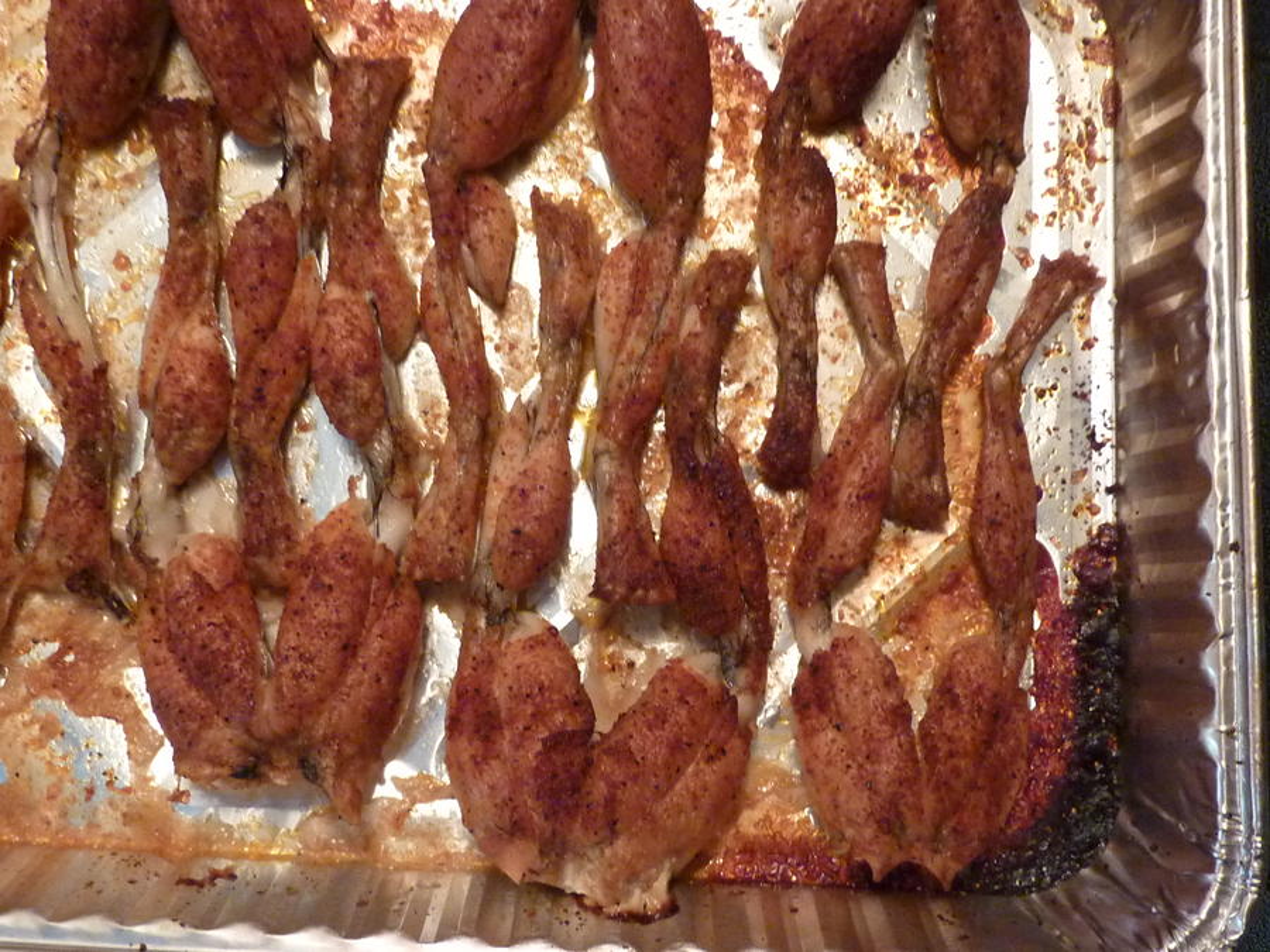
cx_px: 635
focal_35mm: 35
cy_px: 476
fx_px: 1284
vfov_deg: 40.7
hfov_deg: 52.6
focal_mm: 4.1
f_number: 3.3
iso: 400
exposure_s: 1/10
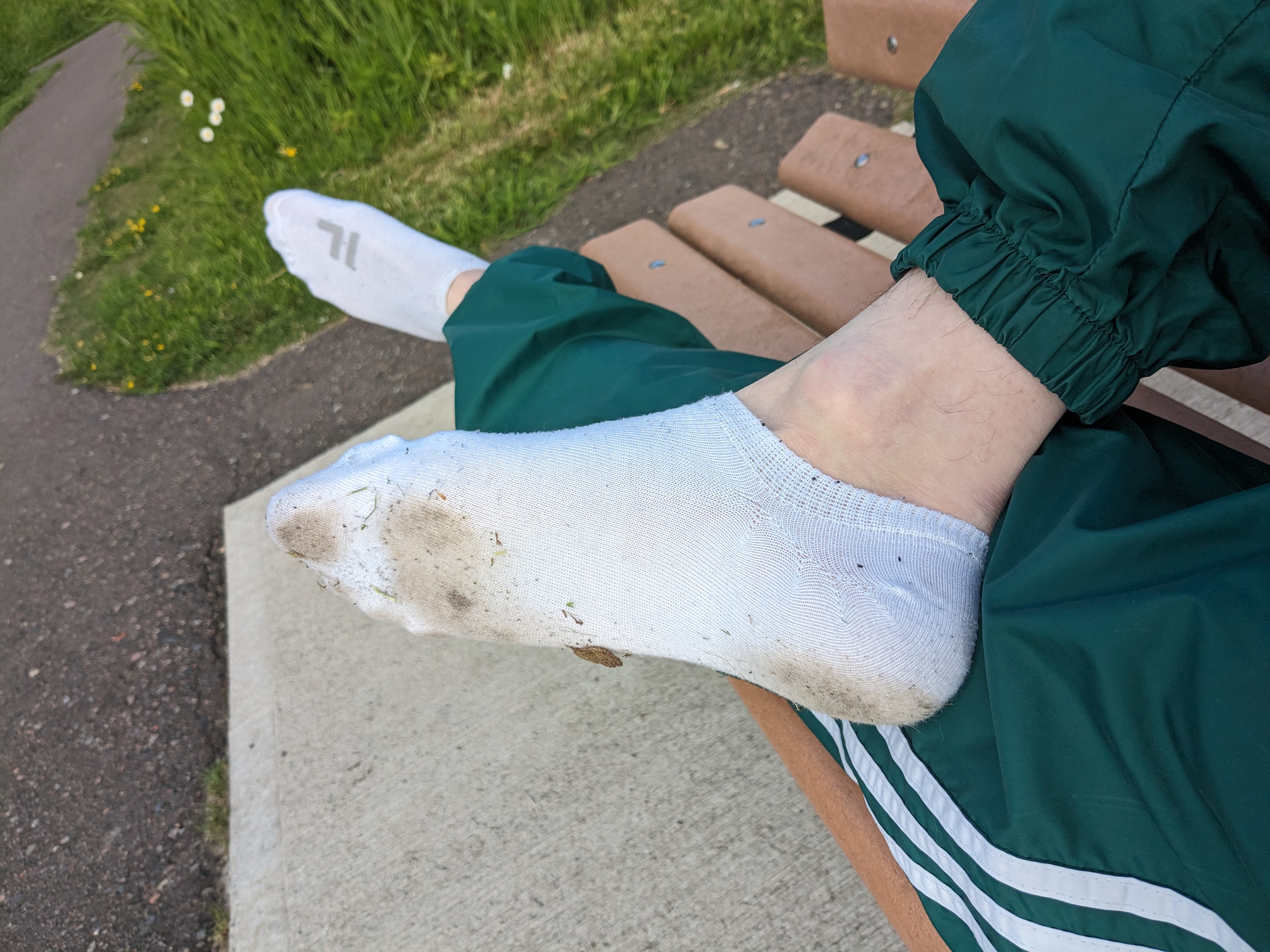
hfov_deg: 65.3
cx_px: 635
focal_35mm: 27
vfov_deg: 51.4
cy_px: 476
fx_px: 991
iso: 64
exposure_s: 1/1232
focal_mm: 4.38
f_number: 1.73
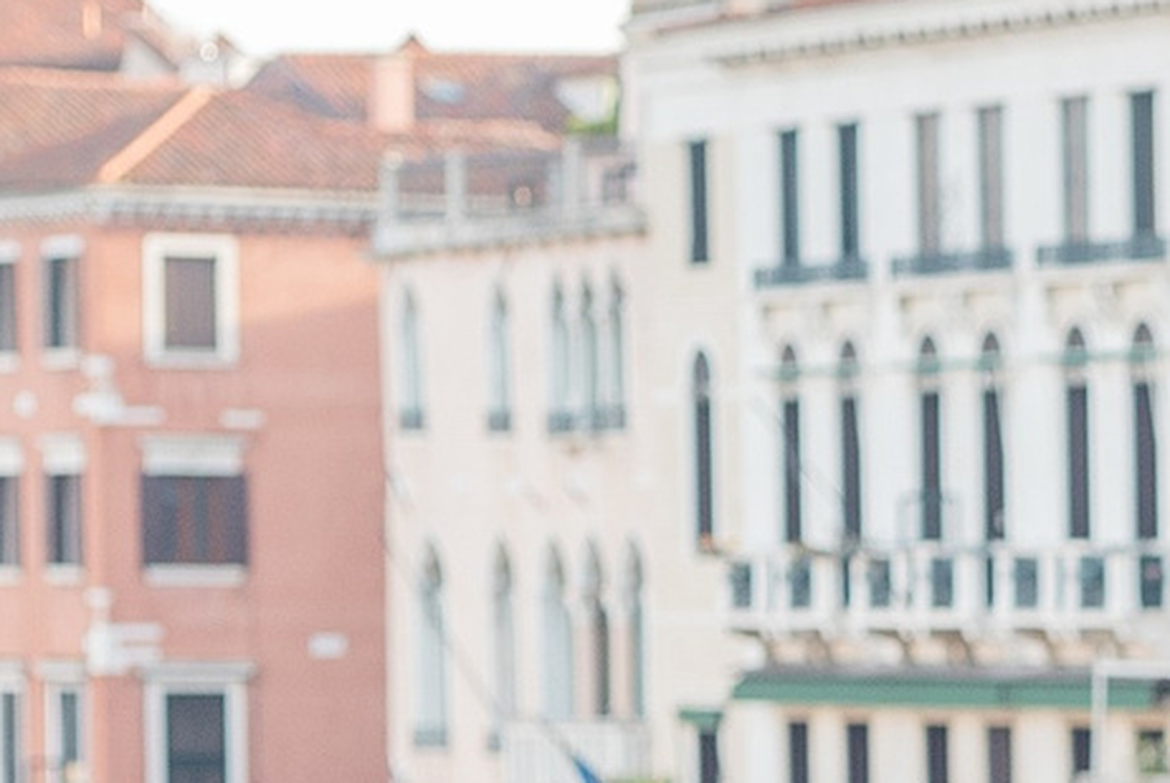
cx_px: 2801
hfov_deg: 7.0
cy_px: 916
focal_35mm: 277
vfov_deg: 5.0
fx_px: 9011
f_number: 4.5
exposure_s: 1/400
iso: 400
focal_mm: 50
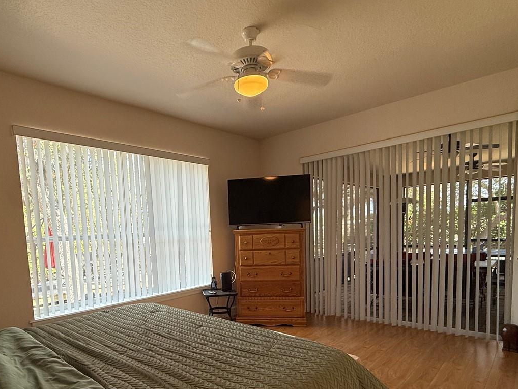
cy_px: 263
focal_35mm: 22
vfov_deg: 59.5
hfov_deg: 75.7
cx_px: 214
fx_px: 329
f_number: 2.2
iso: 50
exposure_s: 1/126
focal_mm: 2.22
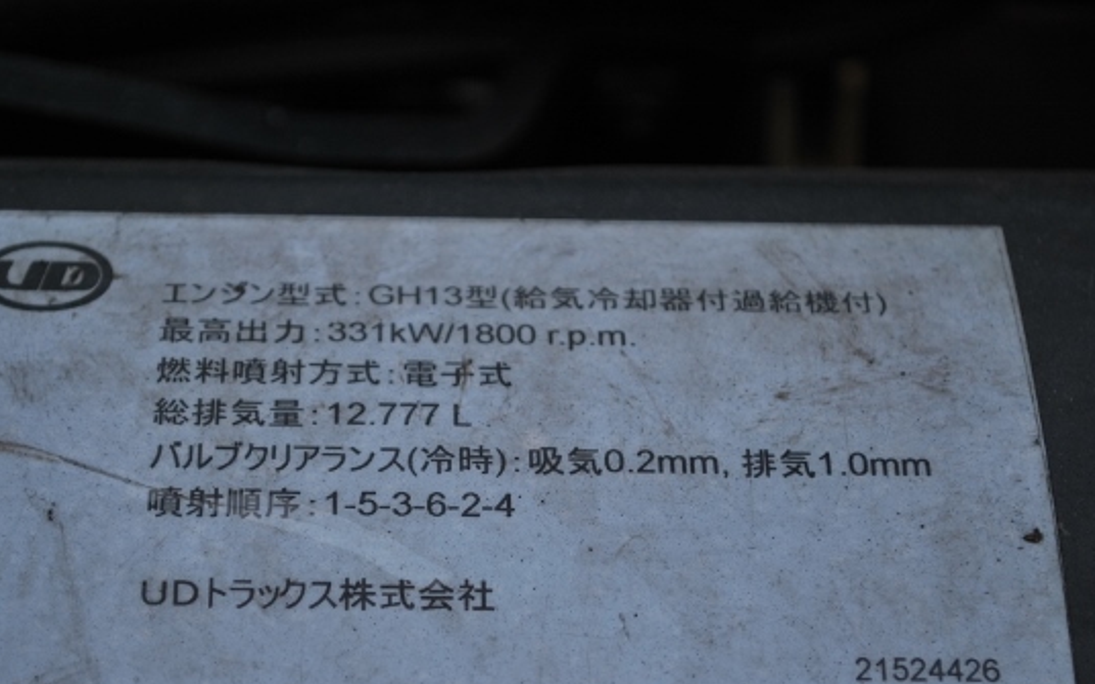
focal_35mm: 95
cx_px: 503
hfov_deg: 21.9
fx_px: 2835
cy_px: 429
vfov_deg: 13.8
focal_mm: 52
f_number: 5.6
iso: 180
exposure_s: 1/500
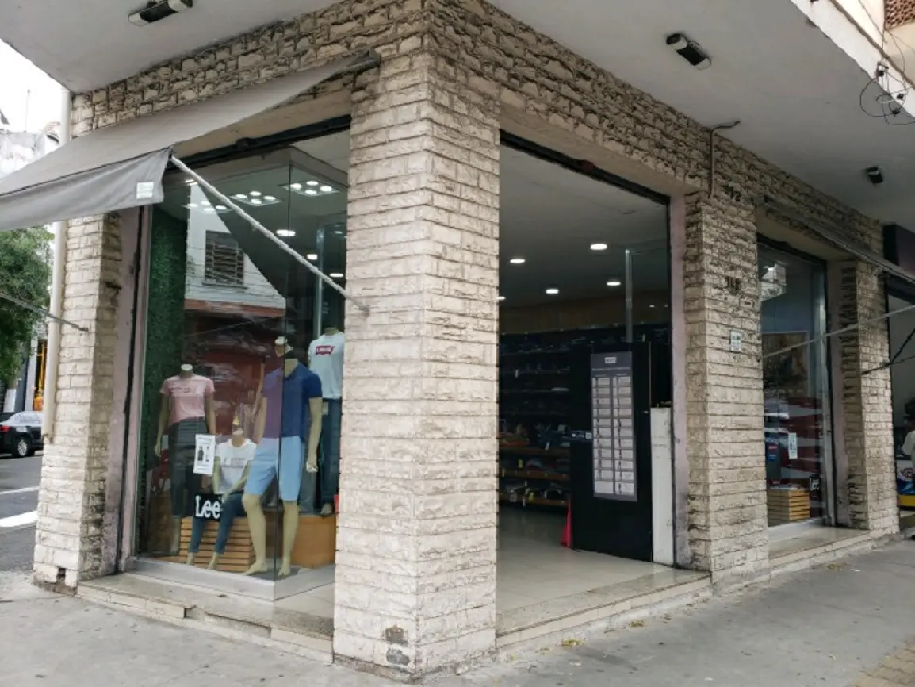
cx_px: 458
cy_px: 344
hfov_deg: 67.3
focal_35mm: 26
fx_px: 687
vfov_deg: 53.1
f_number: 2.4
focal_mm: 4.3
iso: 64
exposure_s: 1/120
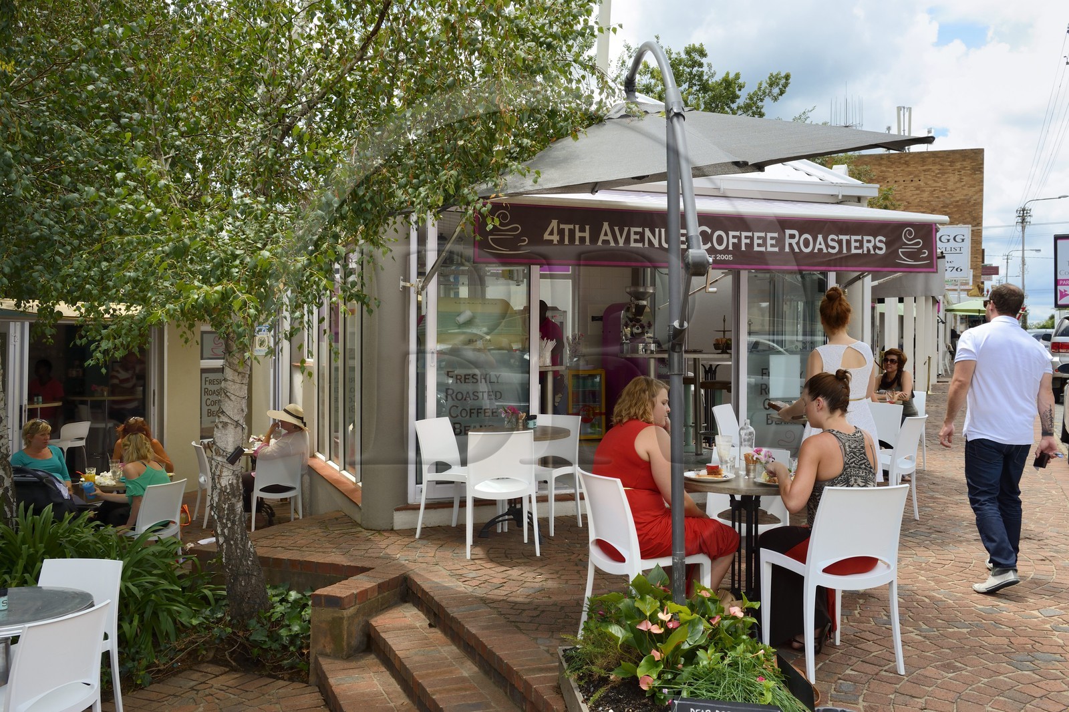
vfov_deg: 41.1
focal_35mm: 32
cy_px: 356
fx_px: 950
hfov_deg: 58.7
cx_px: 534
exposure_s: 1/250
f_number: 11
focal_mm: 32
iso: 400
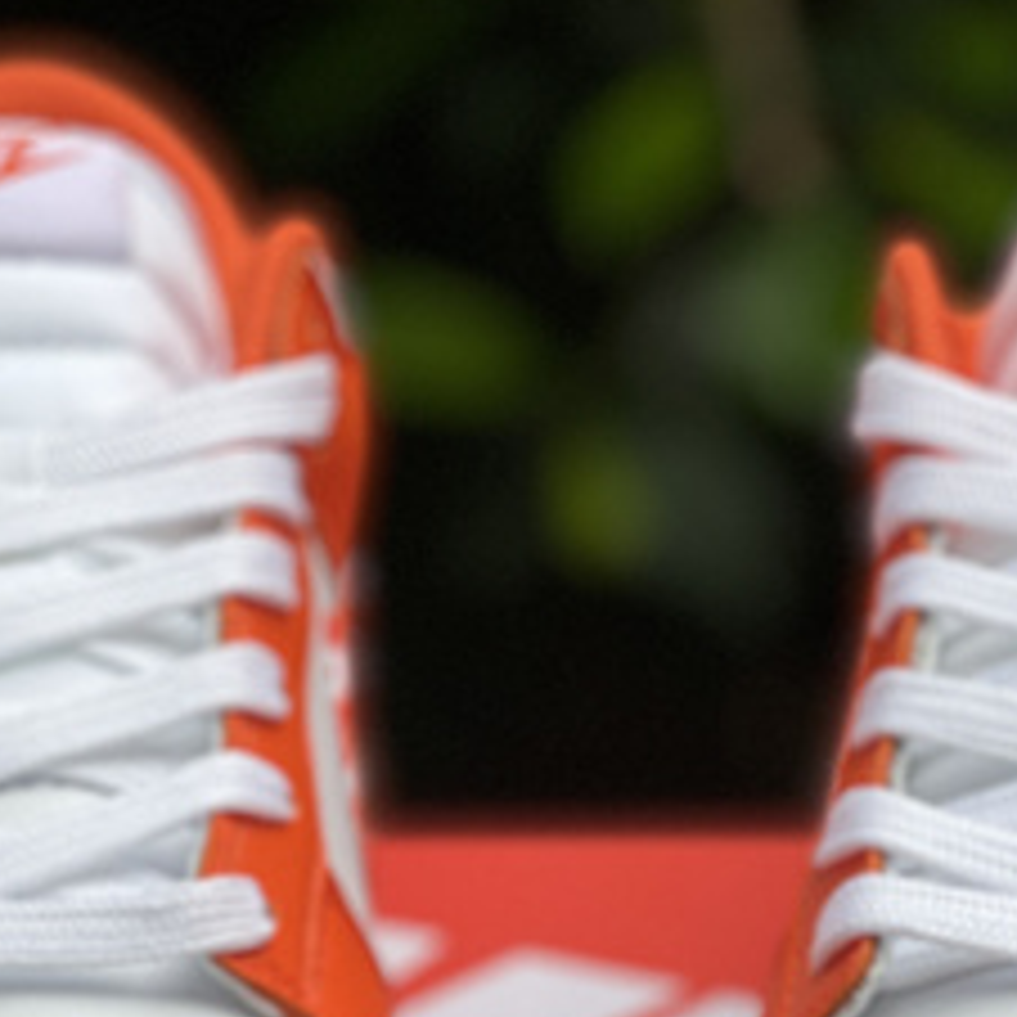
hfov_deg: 9.5
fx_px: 6149
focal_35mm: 185
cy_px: 1037
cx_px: 585
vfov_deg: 9.4
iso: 25
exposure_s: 1/212
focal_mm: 7.5
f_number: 2.2
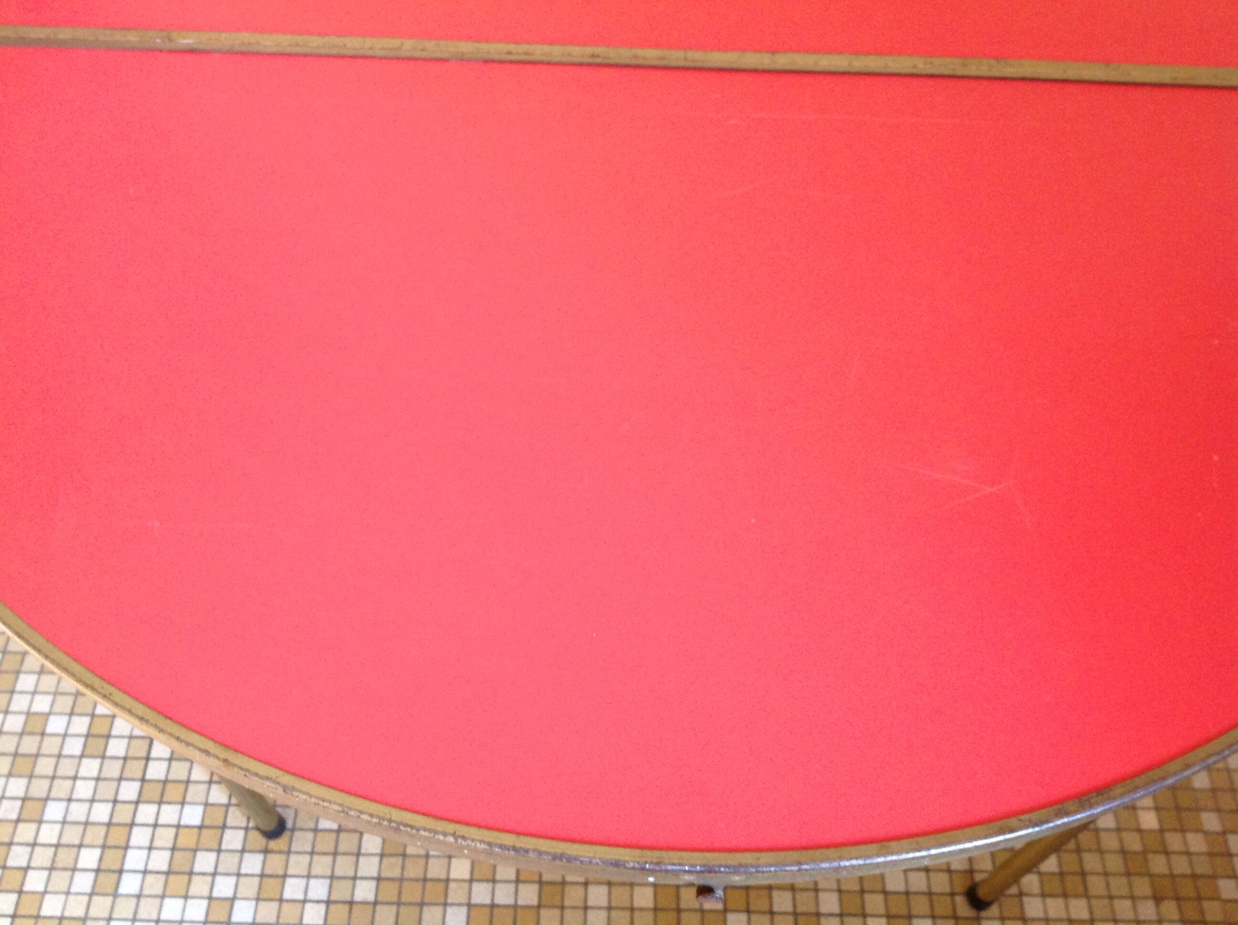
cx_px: 619
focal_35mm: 35
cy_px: 462
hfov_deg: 52.7
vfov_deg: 40.6
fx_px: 1250
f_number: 2.4
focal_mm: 4.28
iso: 200
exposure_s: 1/15
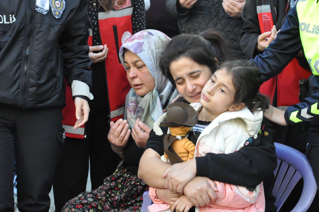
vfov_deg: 11.6
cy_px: 106
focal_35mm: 118
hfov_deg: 17.4
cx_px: 170
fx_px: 1044
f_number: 5.3
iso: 3200
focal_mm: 58
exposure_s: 1/500
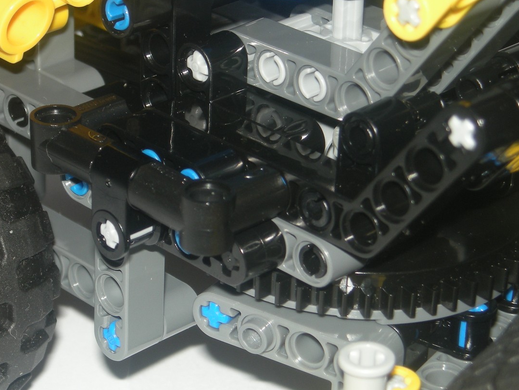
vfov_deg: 11.7
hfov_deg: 15.5
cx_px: 189
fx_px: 1905
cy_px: 185
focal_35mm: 127
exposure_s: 1/60
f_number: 8.3
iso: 64
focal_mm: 13.7
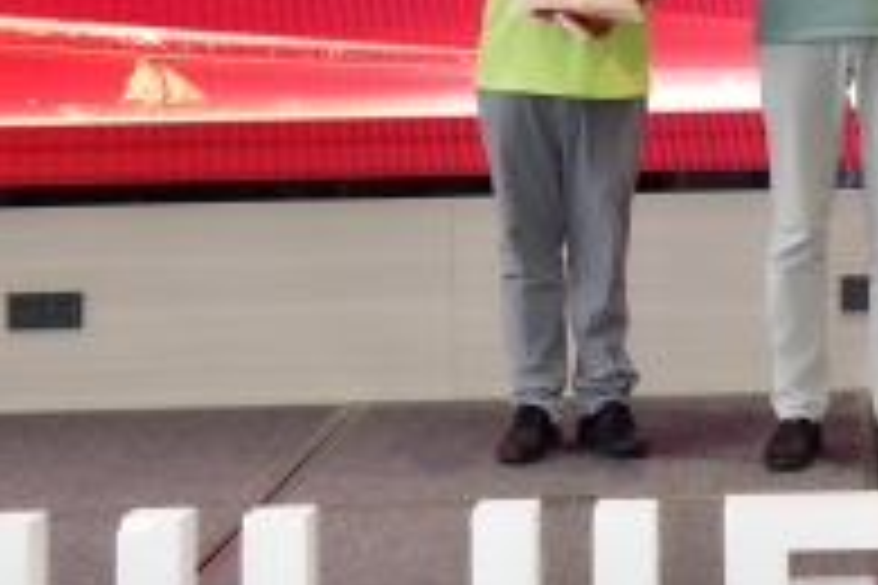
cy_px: -225
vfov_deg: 11.3
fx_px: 2853
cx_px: 905
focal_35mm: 117
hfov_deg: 17.1
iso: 1000
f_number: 5
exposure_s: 1/125
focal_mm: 38
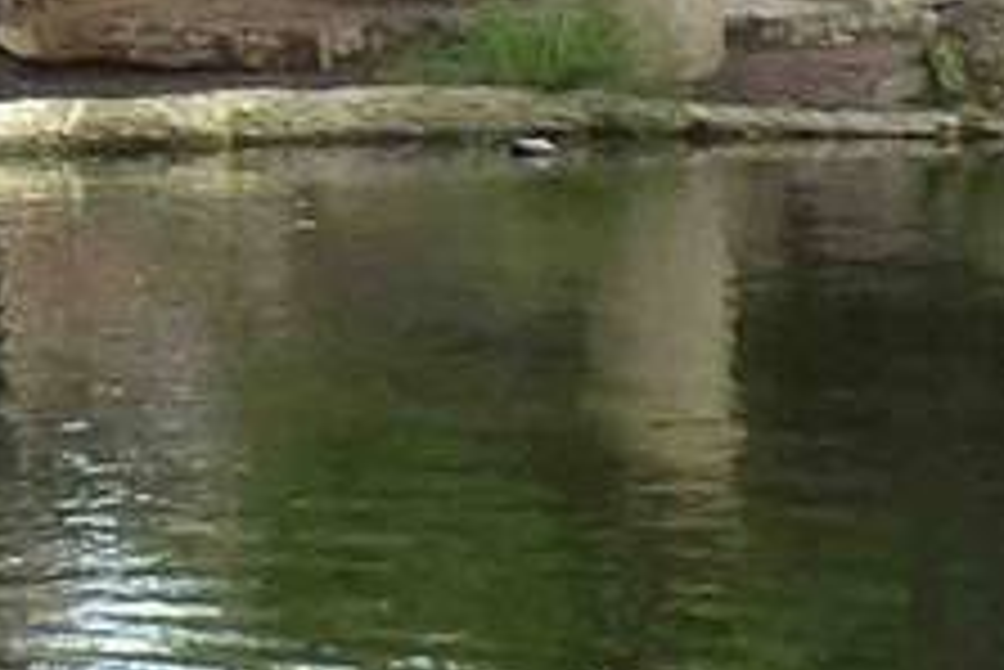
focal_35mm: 179
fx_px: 4995
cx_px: -261
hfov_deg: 11.2
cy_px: -490
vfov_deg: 7.5
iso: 160
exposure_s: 1/160
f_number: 4
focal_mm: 4.3
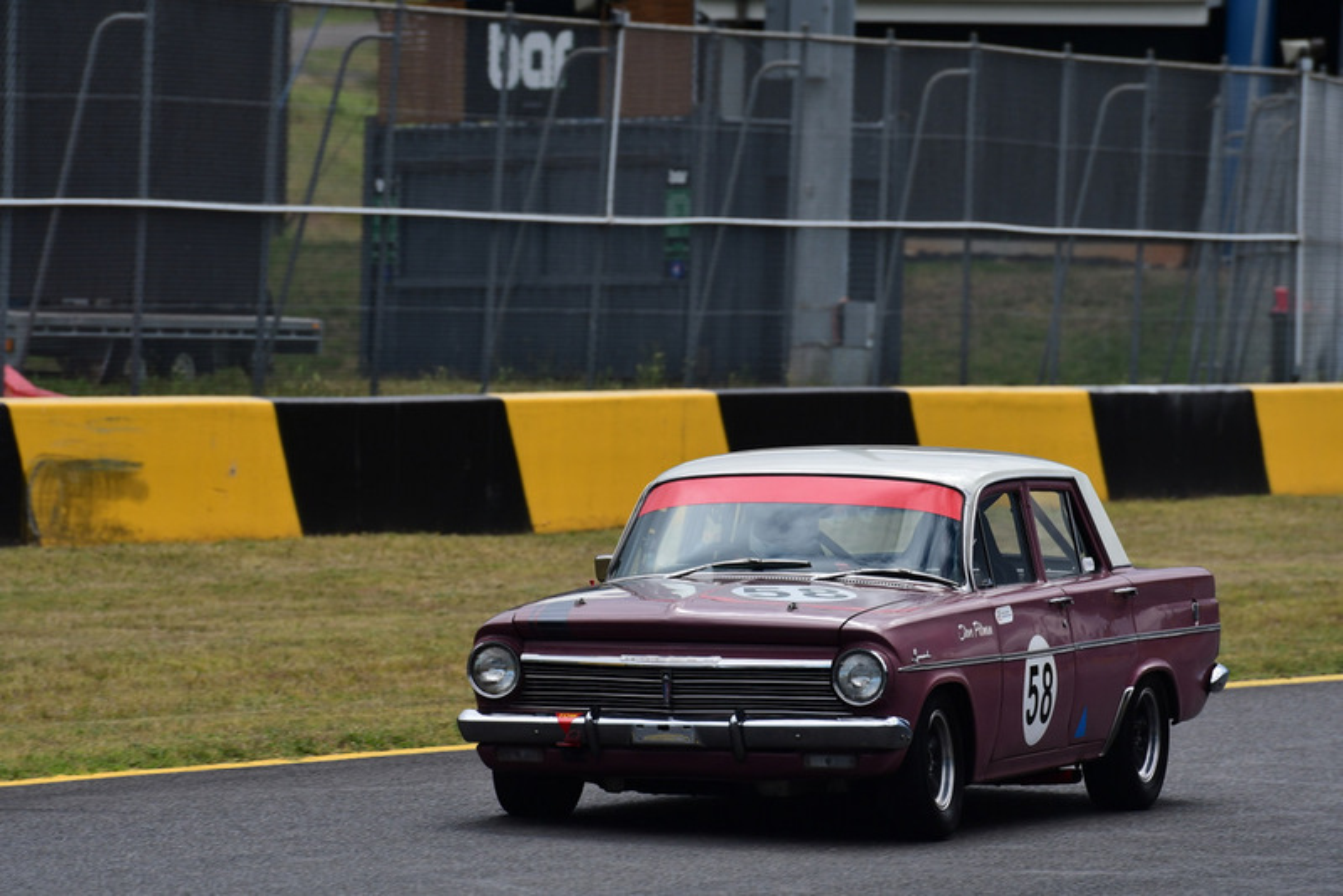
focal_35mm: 300
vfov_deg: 4.6
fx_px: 11195
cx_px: 672
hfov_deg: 6.9
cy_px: 448
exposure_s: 1/800
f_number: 8
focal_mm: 200
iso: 400
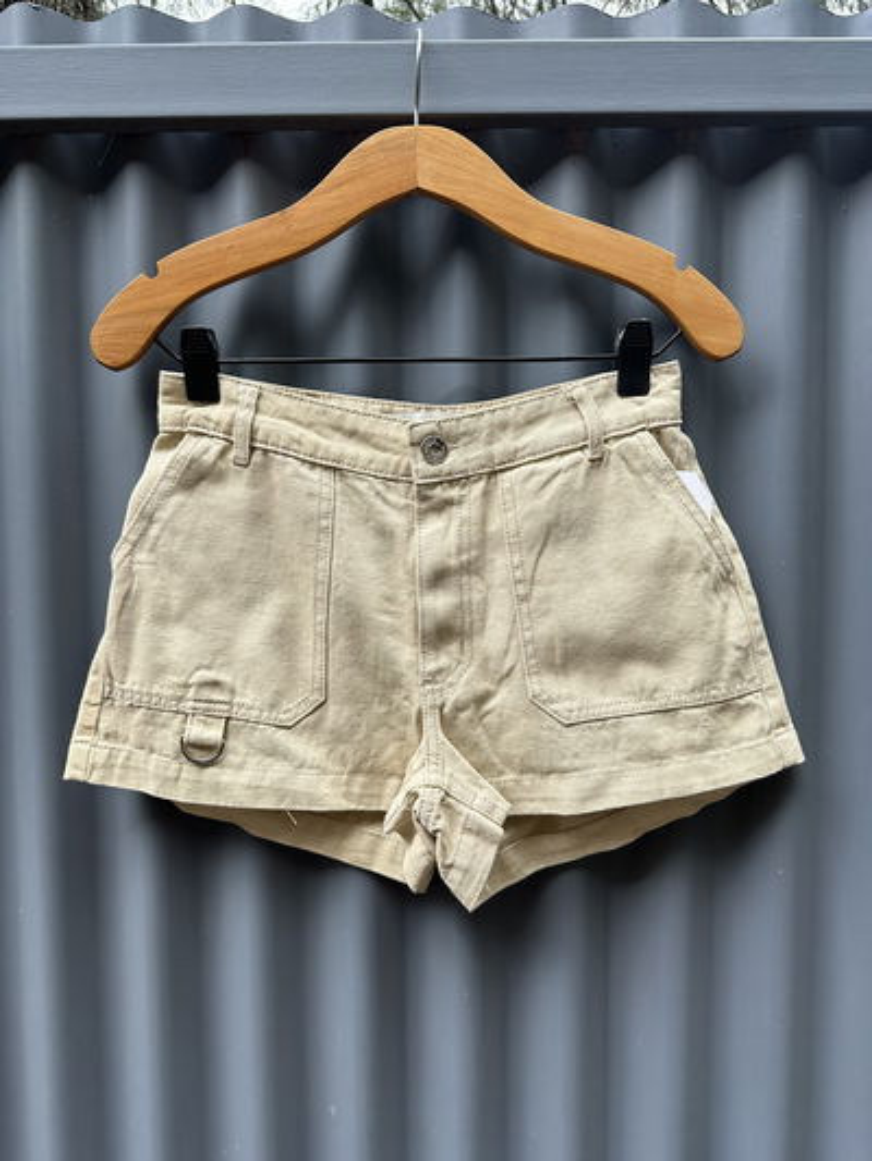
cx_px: 436
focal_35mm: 24
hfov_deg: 56.8
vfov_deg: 71.6
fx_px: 806
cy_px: 580
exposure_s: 1/429
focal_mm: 6.86
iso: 80
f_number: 1.78
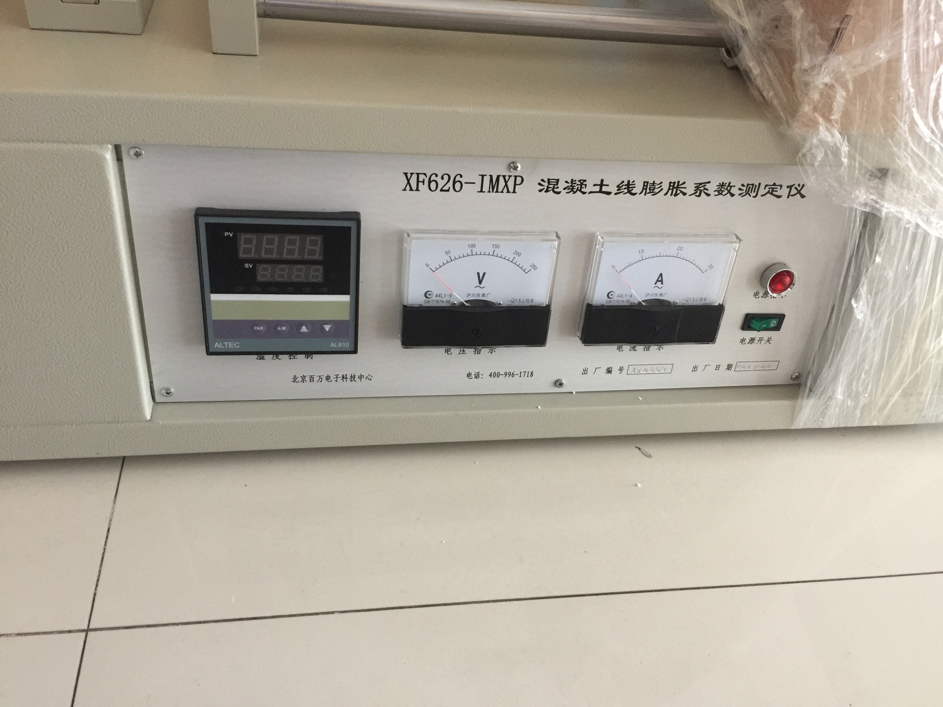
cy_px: 354
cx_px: 472
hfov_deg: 61.7
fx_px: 790
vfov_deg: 48.2
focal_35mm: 29
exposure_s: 1/8
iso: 125
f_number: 2.2
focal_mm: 4.15
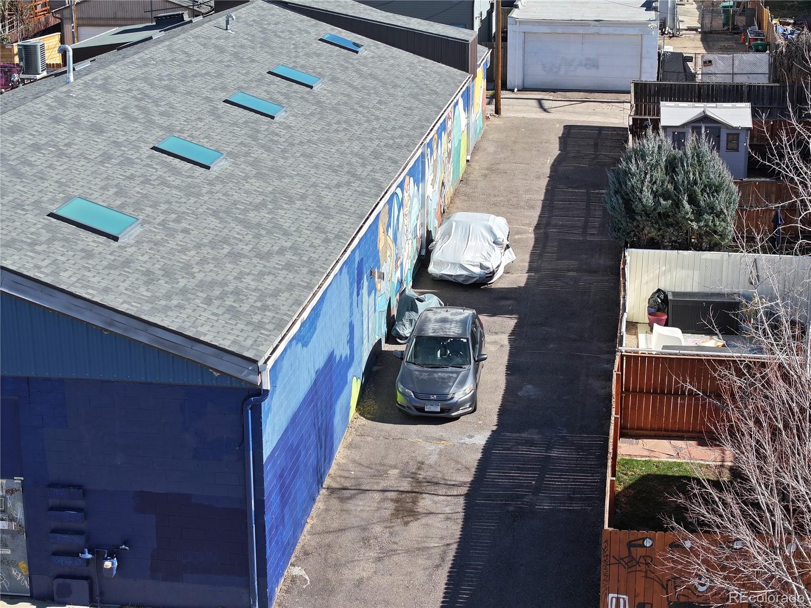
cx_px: 406
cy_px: 304
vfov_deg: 21.0
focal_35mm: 70
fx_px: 1640
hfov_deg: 27.8
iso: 140
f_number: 2.8
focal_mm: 19.35
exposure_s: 1/800
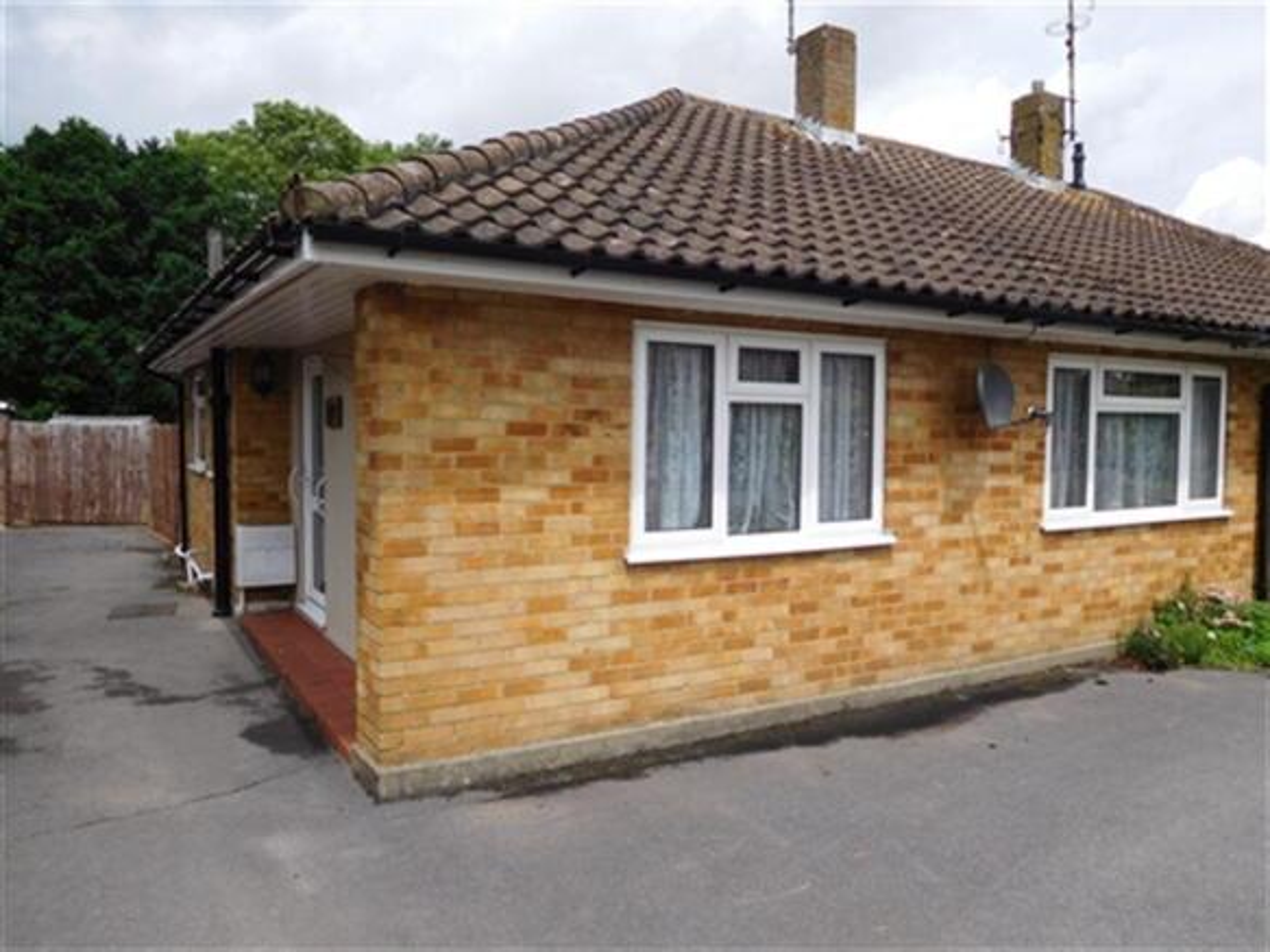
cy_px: 476
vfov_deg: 54.9
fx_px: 917
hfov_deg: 69.4
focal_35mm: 25
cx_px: 635
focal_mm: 4.5
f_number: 3.4
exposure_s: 1/1500
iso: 125
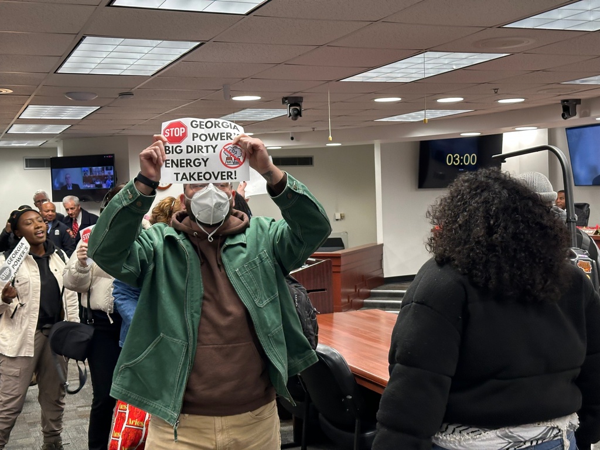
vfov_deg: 30.3
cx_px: 300
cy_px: 225
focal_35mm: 48
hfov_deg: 39.7
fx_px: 832
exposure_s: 1/60
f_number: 1.78
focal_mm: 6.86
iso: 125
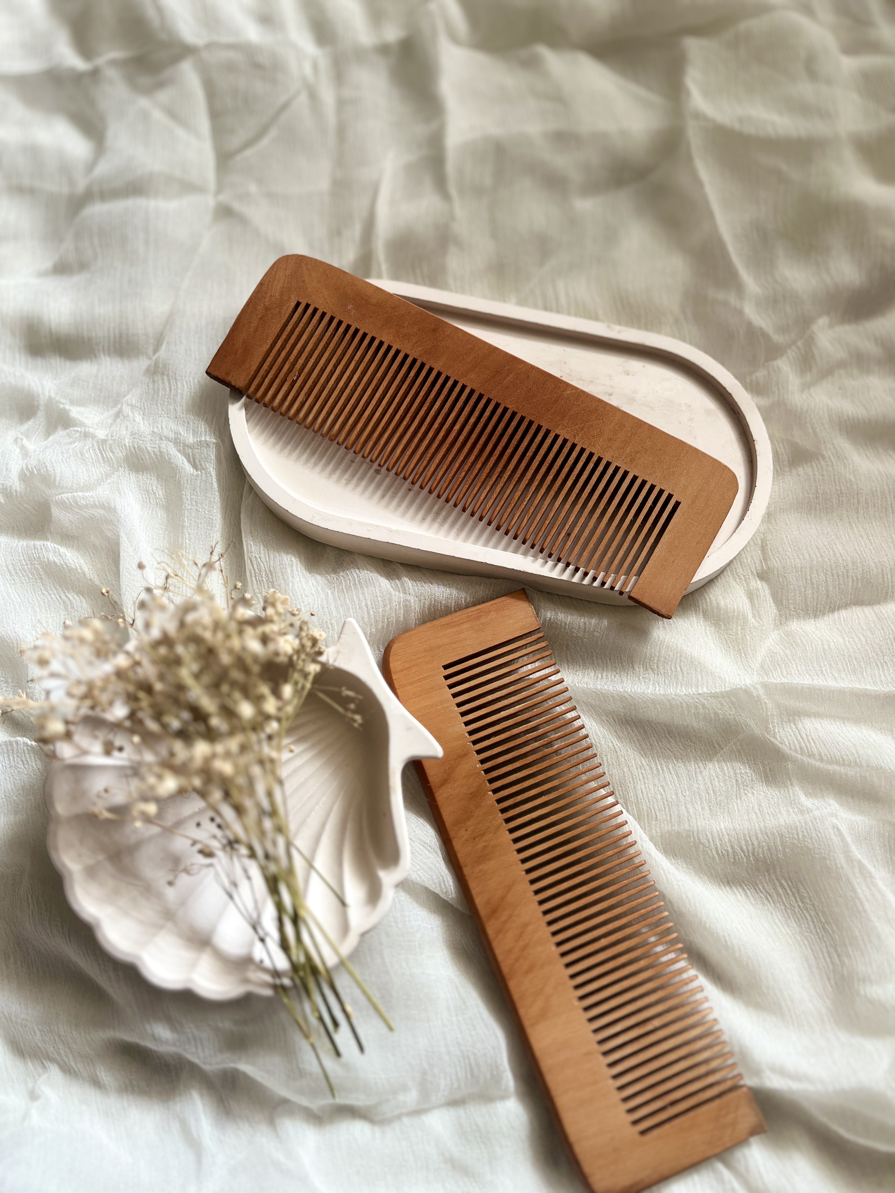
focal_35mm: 26
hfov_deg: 53.1
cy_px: 596
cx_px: 448
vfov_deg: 67.3
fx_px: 896
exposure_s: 1/120
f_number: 1.6
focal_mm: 5.1
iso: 125
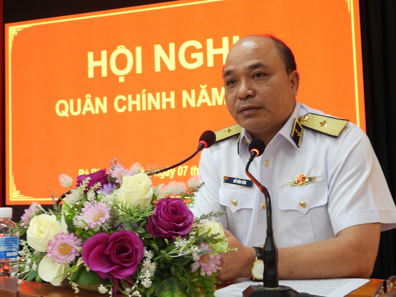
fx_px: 549
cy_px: 136
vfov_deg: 30.3
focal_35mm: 48
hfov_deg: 39.6
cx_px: 178
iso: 220
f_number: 3.2
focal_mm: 7.7
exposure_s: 1/30
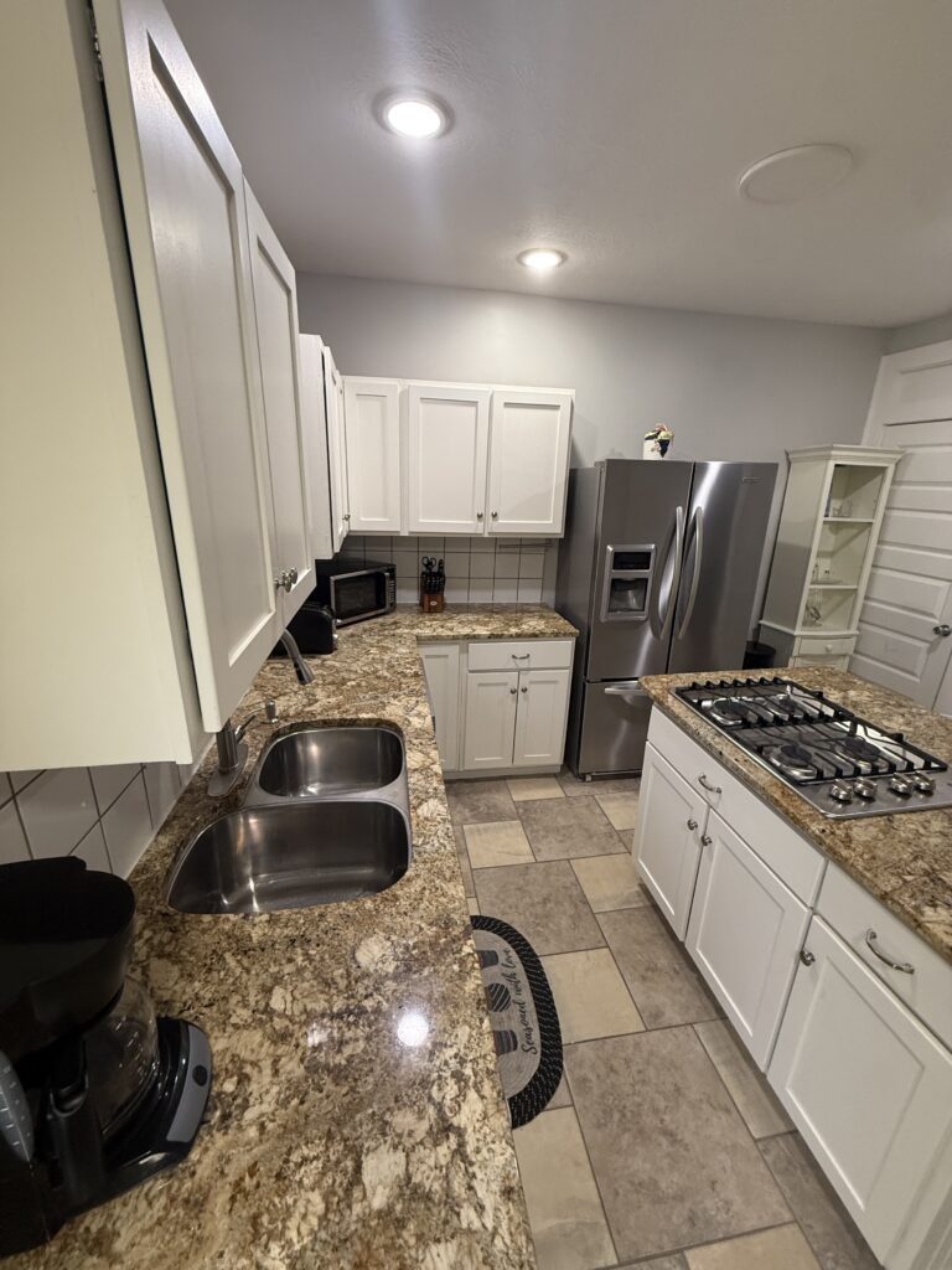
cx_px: 476
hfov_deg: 85.7
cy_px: 635
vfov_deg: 102.1
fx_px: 513
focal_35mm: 14
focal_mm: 2.22
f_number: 2.2
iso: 320
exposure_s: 1/120
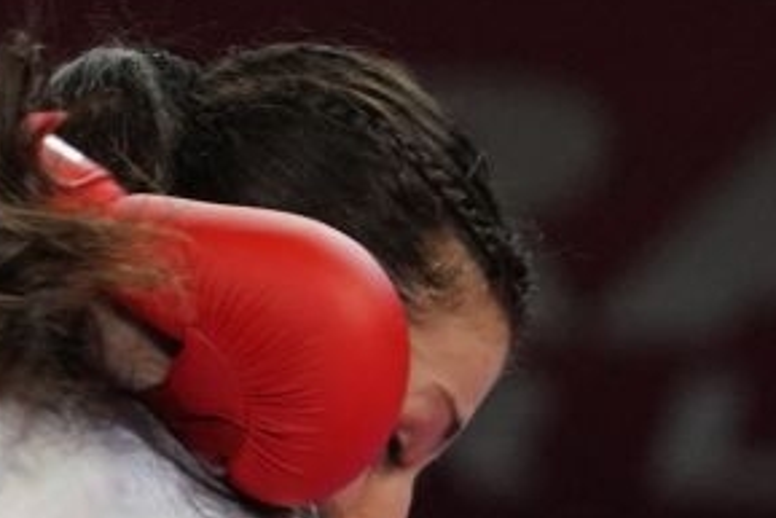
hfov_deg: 1.6
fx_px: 26849
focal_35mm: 1245
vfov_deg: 1.1
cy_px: 413
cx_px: -1361
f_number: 2.8
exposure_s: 1/1000
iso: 1600
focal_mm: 200
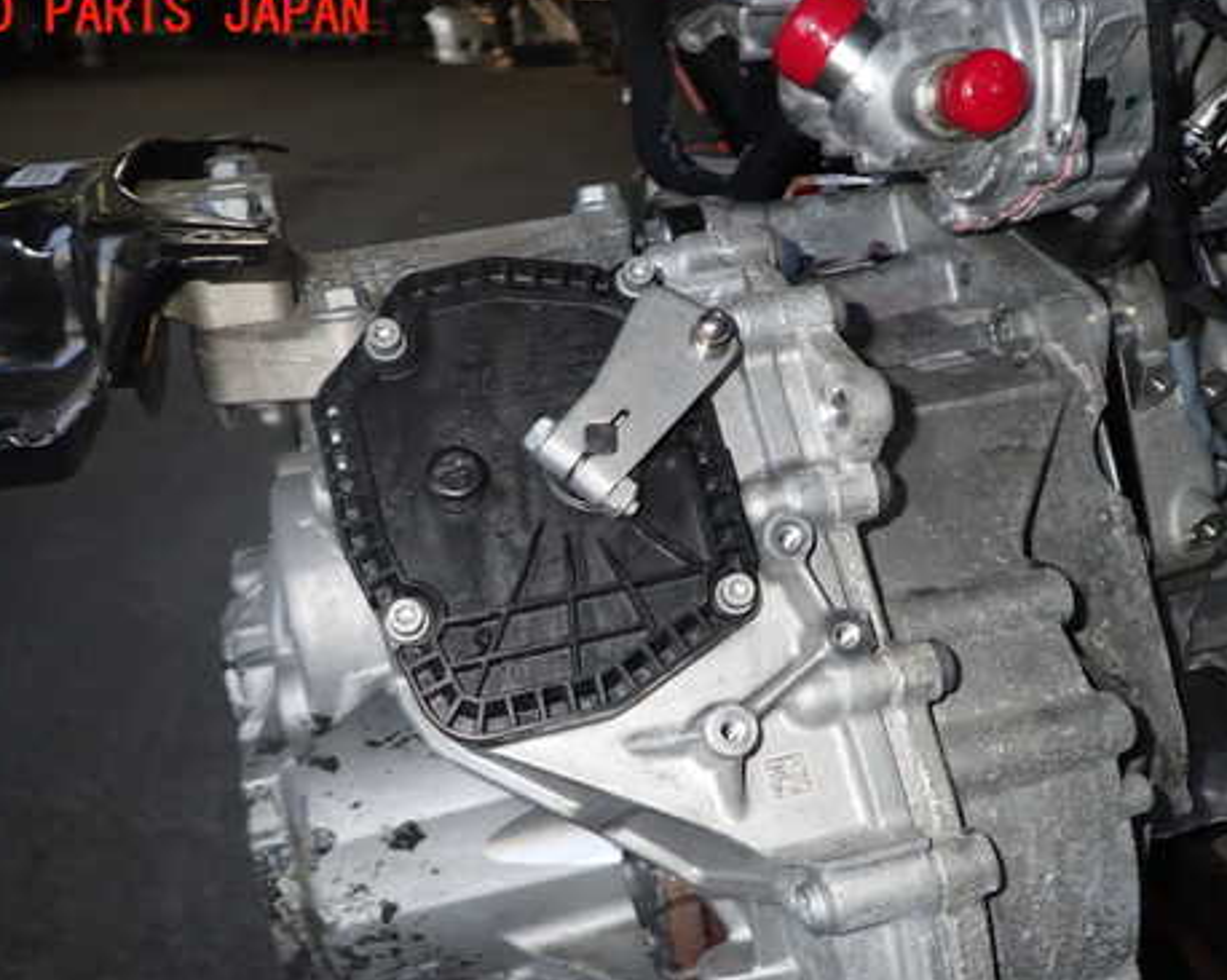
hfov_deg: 55.5
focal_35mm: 32
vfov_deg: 45.5
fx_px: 1162
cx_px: 686
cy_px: 584
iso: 125
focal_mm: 4.5
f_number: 5.6
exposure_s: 1/30
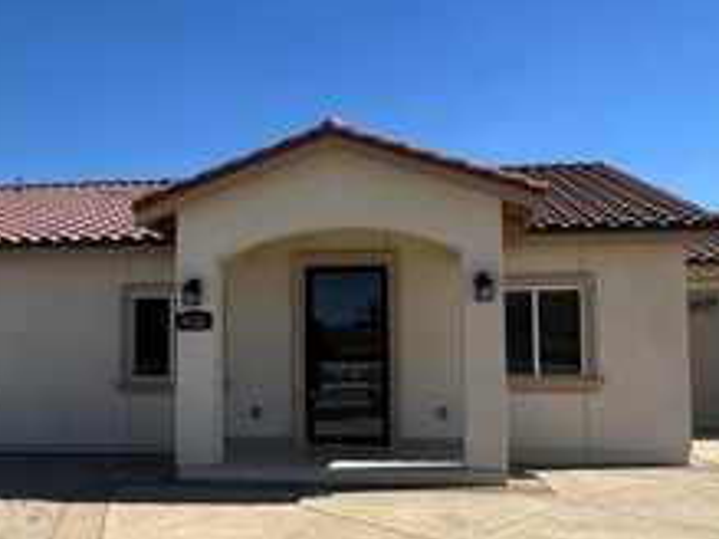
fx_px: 789
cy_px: 306
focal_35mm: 38
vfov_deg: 37.6
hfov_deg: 48.7
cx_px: 289
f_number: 1.8
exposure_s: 1/2179
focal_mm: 1.57
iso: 32
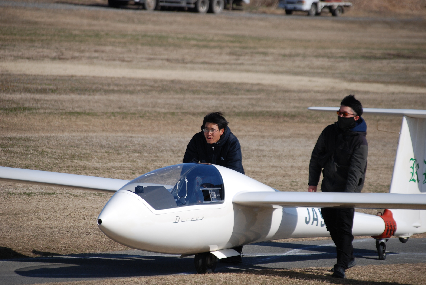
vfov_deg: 3.7
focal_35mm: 375
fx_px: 4443
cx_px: 213
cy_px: 142
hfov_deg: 5.5
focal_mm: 250
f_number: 6.3
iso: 180
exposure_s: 1/1000
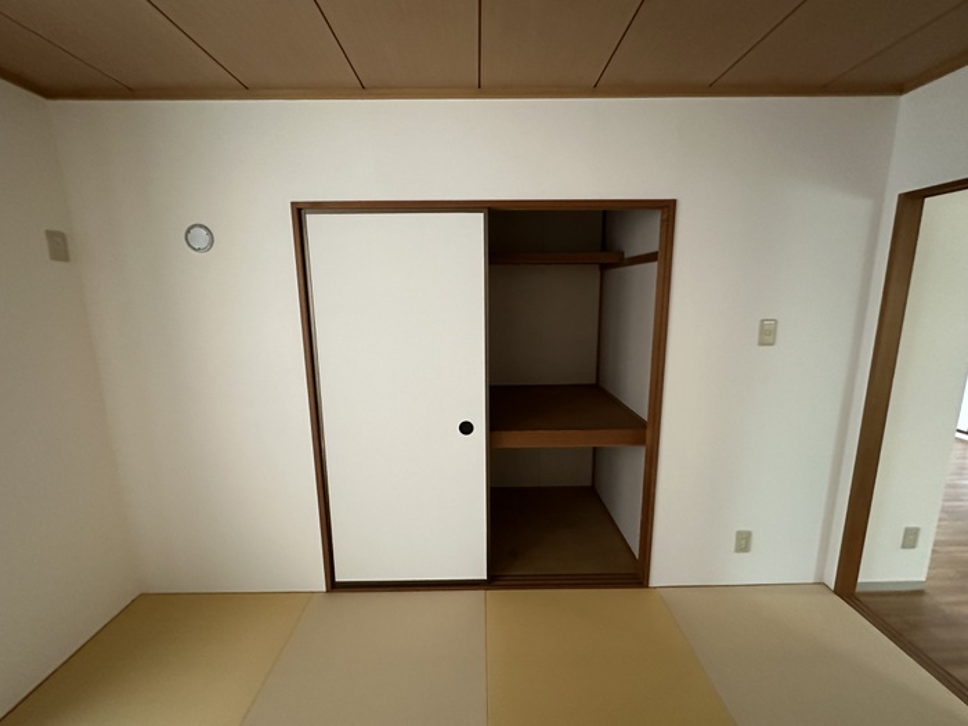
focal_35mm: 14
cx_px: 484
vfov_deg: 85.7
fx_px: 391
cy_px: 363
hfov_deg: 102.1
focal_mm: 2.22
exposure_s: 1/40
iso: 800
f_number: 2.2
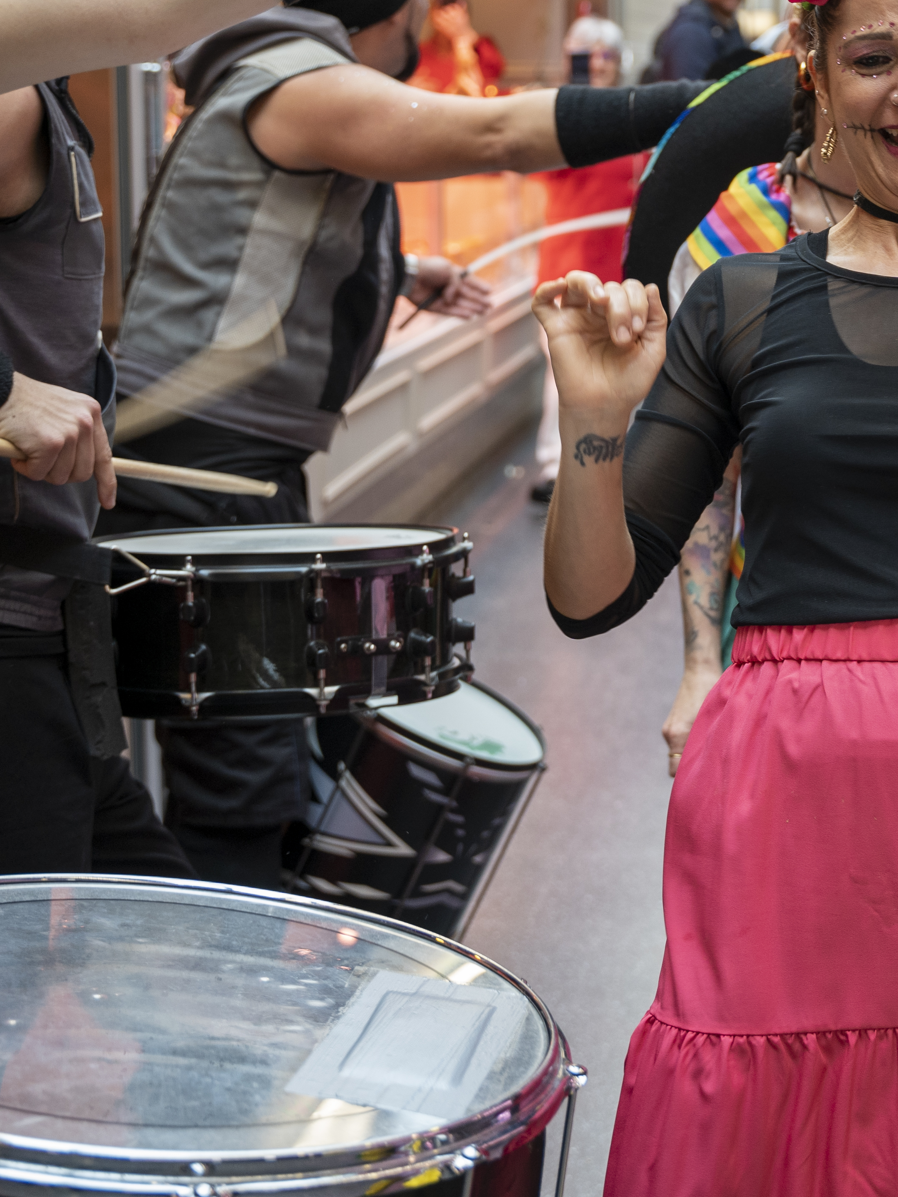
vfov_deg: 26.2
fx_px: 2560
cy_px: 419
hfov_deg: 19.4
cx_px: 884
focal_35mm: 74
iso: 500
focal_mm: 37
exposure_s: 1/200
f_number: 2.8
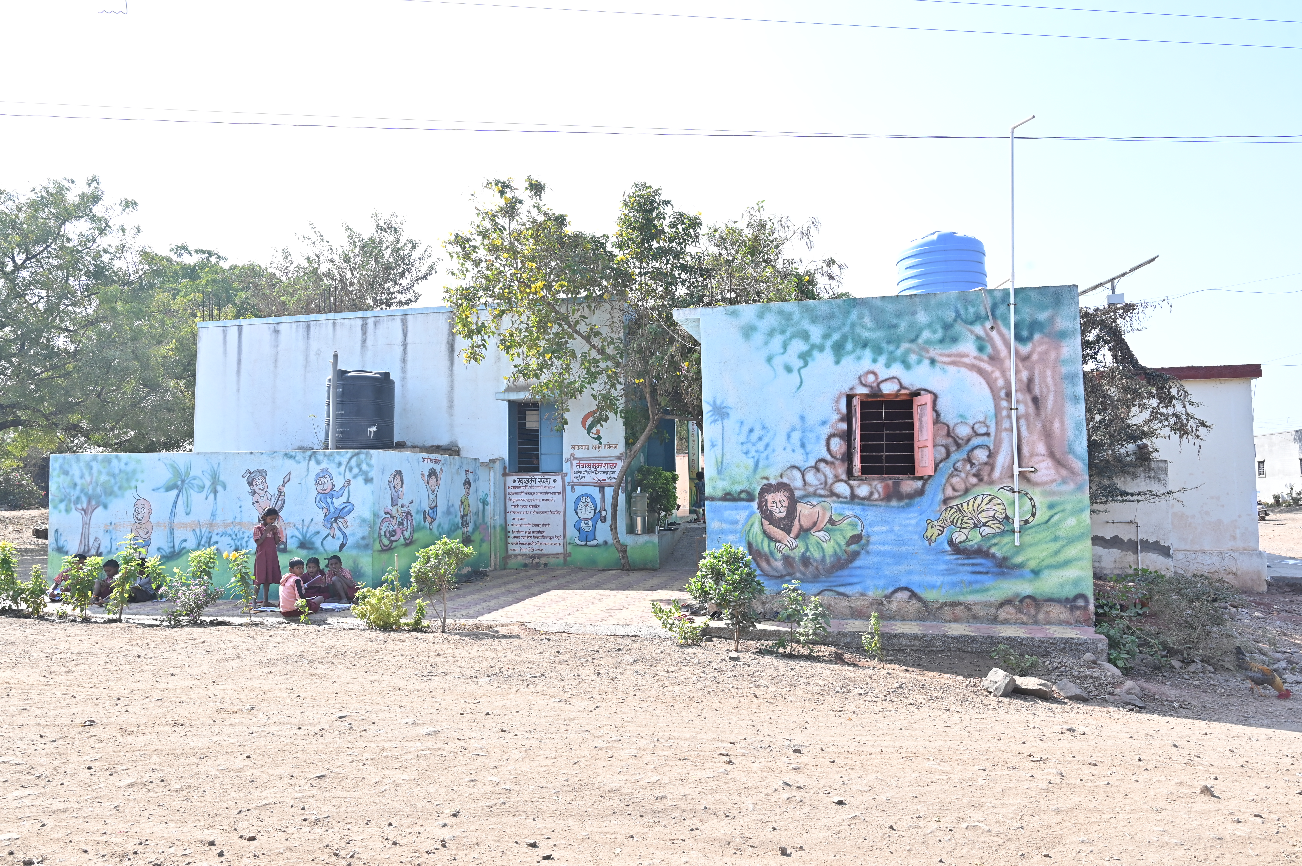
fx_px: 867
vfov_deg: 53.1
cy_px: 433
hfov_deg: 73.8
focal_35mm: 24
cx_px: 651
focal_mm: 24
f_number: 10
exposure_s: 1/125
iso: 320
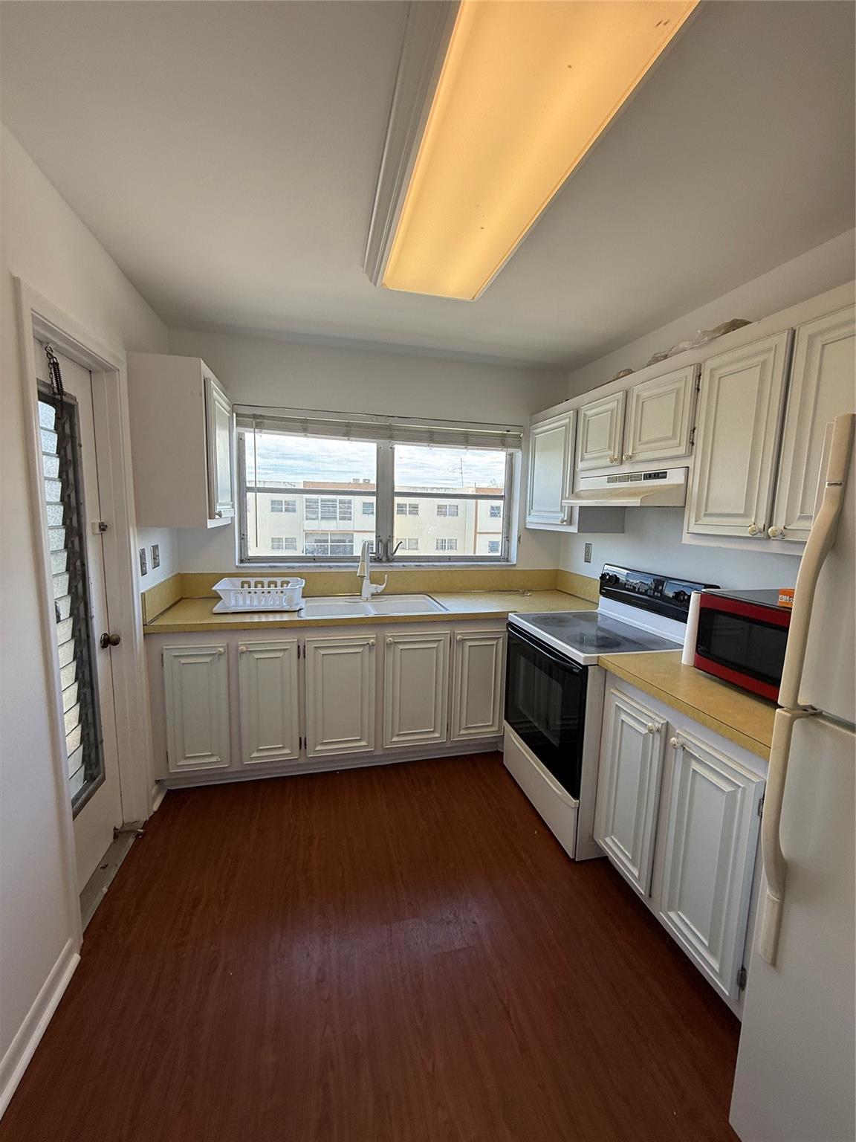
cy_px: 571
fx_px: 462
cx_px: 428
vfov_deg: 102.1
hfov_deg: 85.7
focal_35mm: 14
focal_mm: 2.22
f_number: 2.2
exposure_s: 1/145
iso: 50
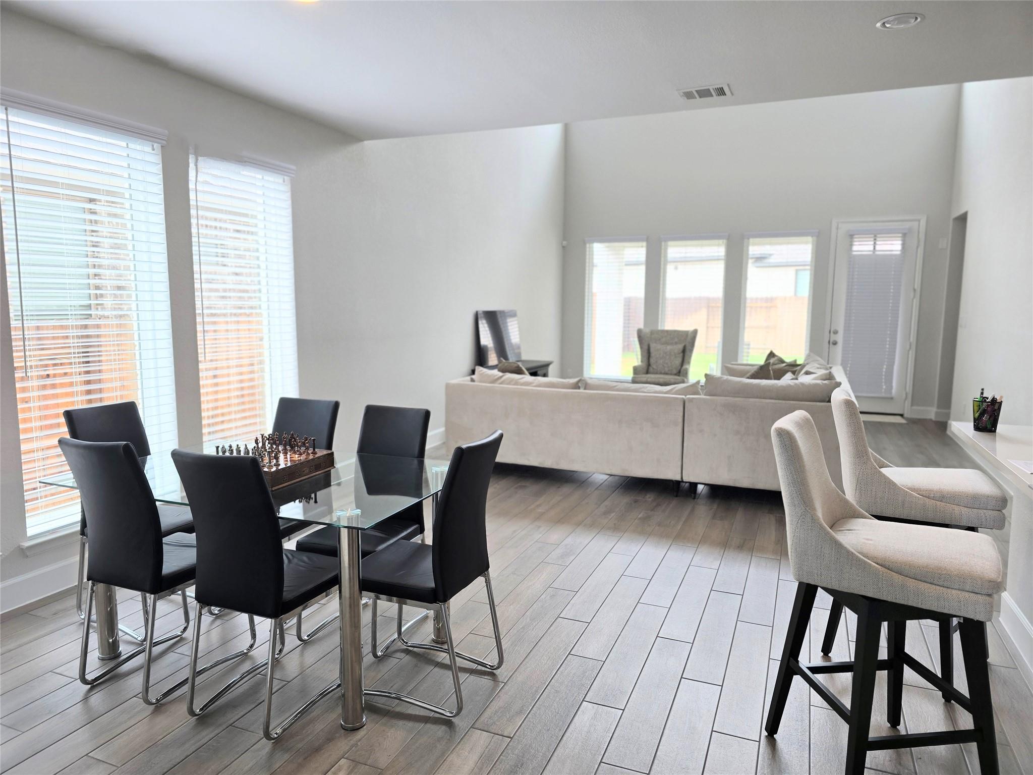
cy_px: 388
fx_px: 686
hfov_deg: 73.9
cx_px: 516
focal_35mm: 23
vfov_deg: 58.9
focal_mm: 6.3
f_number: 1.7
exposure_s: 1/120
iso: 25
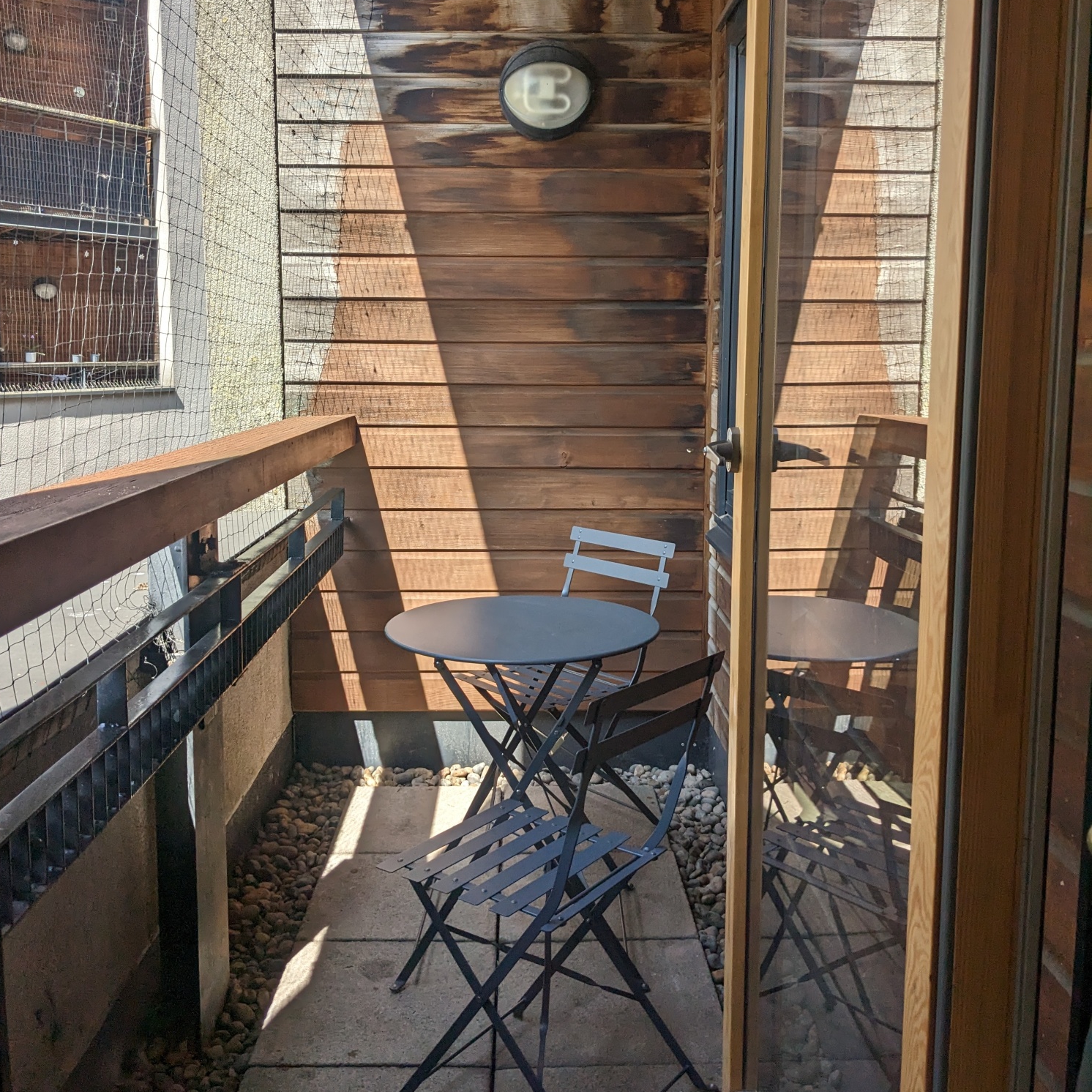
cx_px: 544
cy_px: 463
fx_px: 1142
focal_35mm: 32
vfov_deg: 50.9
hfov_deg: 51.1
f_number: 1.73
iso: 46
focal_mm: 4.38
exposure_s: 1/1017
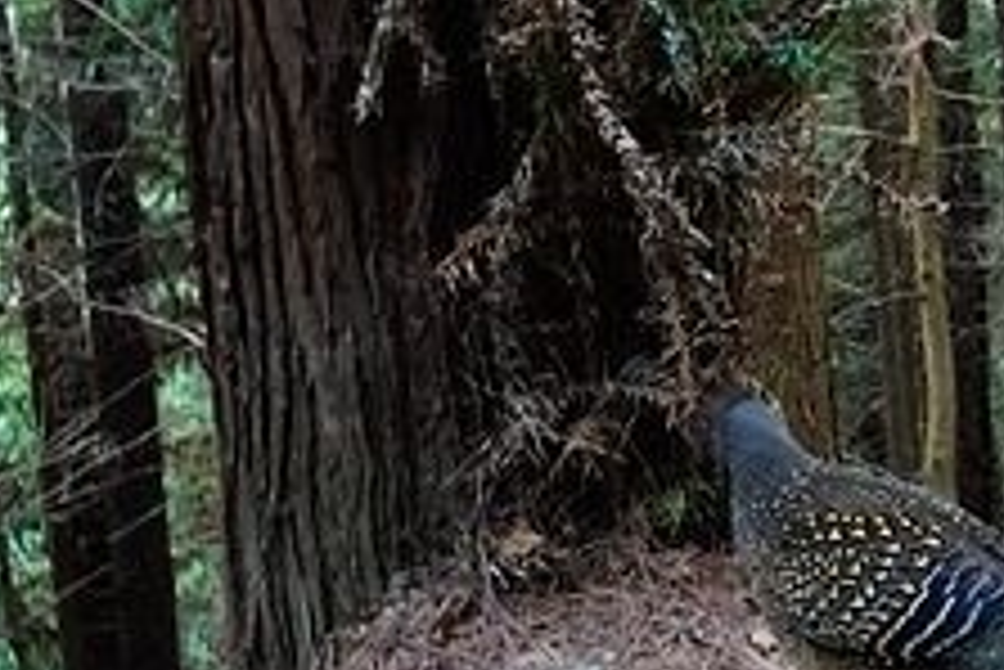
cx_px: 1274
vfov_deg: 13.8
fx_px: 2763
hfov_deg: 19.2
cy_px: 245
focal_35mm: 99
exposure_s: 1/6
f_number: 3.5
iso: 1600
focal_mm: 12.51
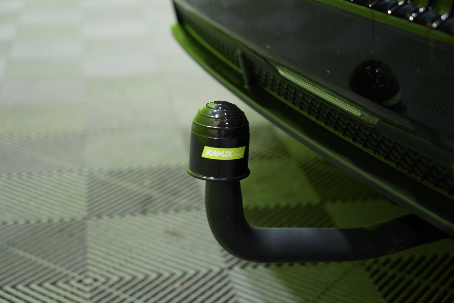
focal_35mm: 64
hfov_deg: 31.4
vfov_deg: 21.2
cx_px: 227
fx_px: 807
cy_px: 152
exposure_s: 1/20
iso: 400
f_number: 4.5
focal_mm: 64
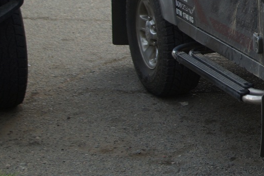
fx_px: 1184
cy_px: -37
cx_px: 376
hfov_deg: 12.2
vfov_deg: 8.4
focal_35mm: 162
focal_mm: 35
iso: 100
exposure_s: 1/160
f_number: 4
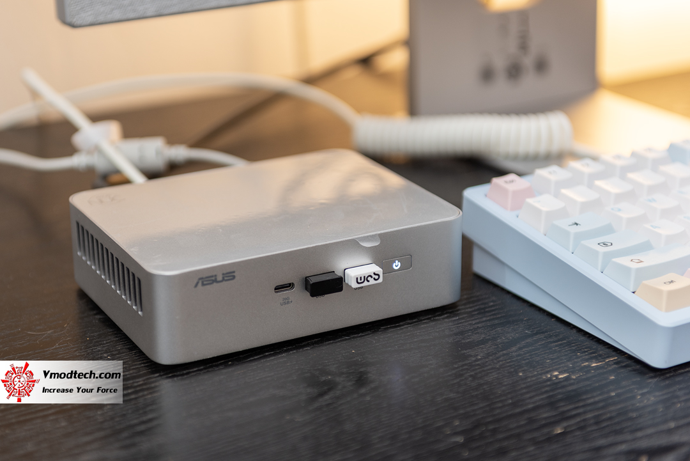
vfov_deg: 20.6
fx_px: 1265
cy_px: 230
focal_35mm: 66
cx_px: 345
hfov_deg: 30.5
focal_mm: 66
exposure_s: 1/20
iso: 250
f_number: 3.2
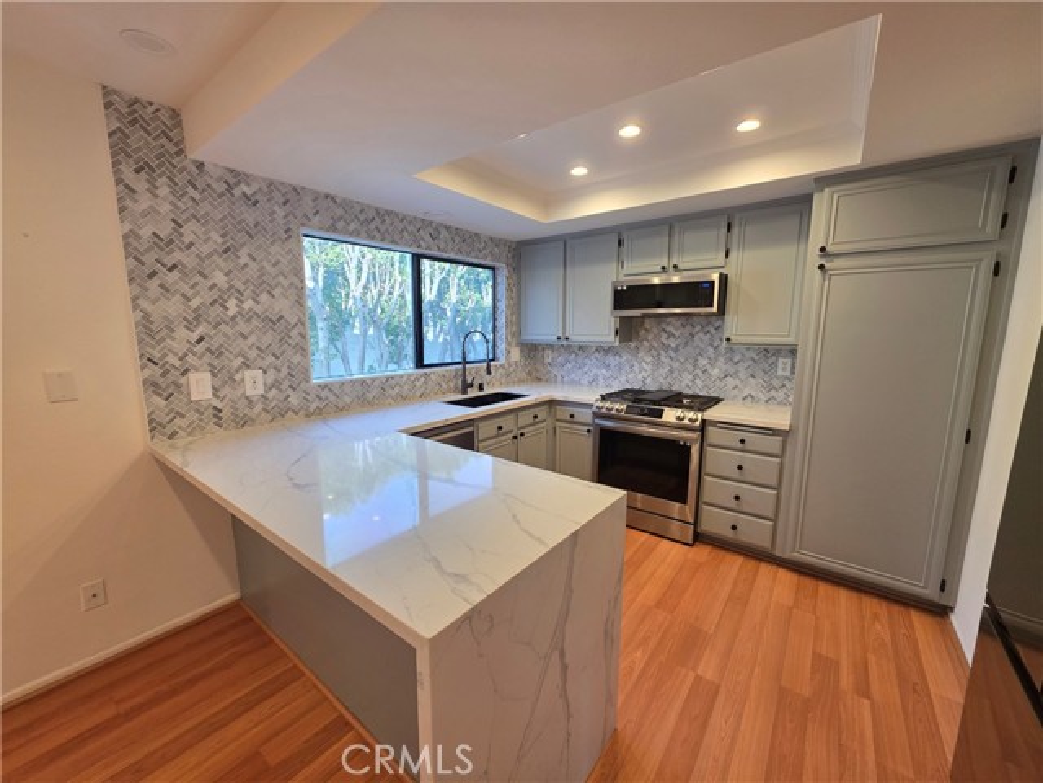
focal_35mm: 13
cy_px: 392
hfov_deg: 106.2
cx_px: 522
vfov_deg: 89.9
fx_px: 392
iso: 160
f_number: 1.9
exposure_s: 1/120
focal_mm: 2.2
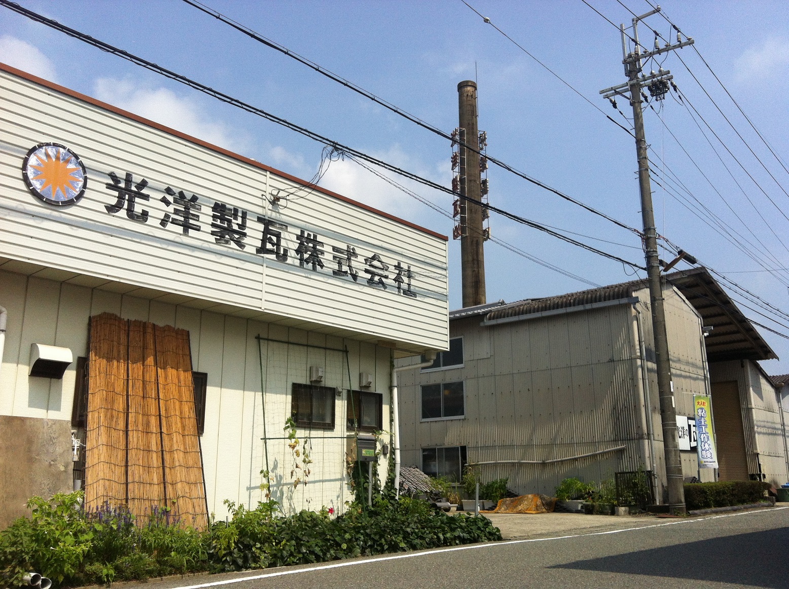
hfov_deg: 52.7
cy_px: 294
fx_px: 797
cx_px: 394
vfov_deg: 40.6
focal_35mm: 35
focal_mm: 3.85
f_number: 2.8
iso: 80
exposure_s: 1/2514
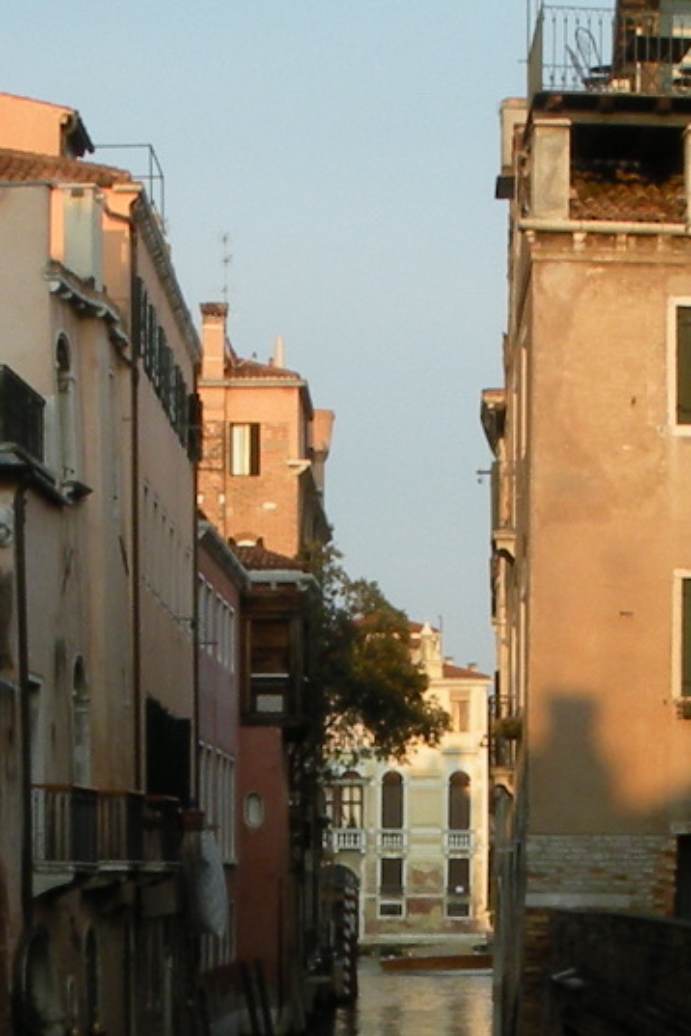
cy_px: 949
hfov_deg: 12.8
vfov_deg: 18.7
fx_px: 3080
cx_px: 400
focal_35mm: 107
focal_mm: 4.7
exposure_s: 1/60
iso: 64
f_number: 8
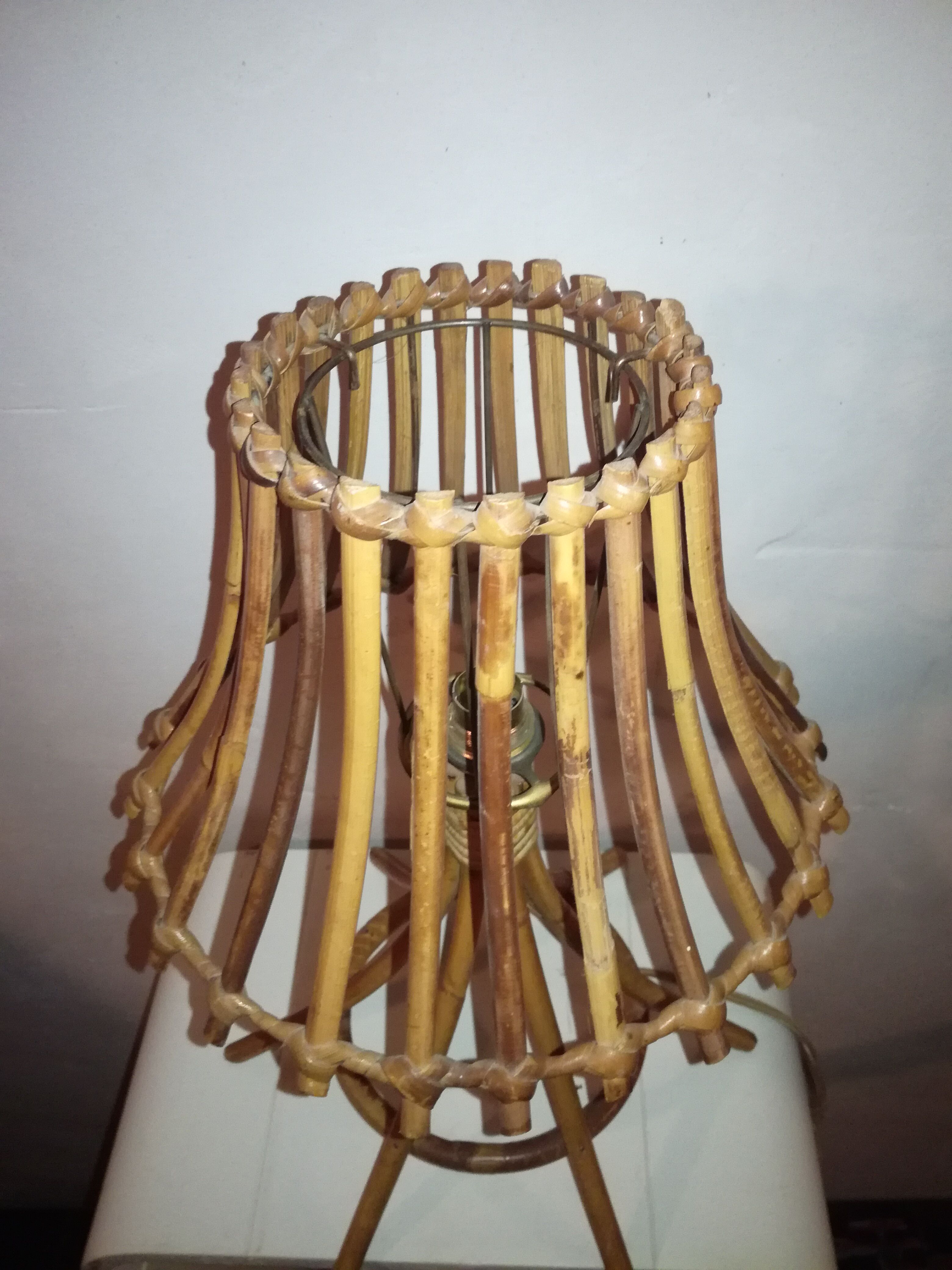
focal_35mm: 27
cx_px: 476
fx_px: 990
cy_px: 635
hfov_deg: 51.4
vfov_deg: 65.3
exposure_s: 1/24
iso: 400
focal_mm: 3.79
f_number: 2
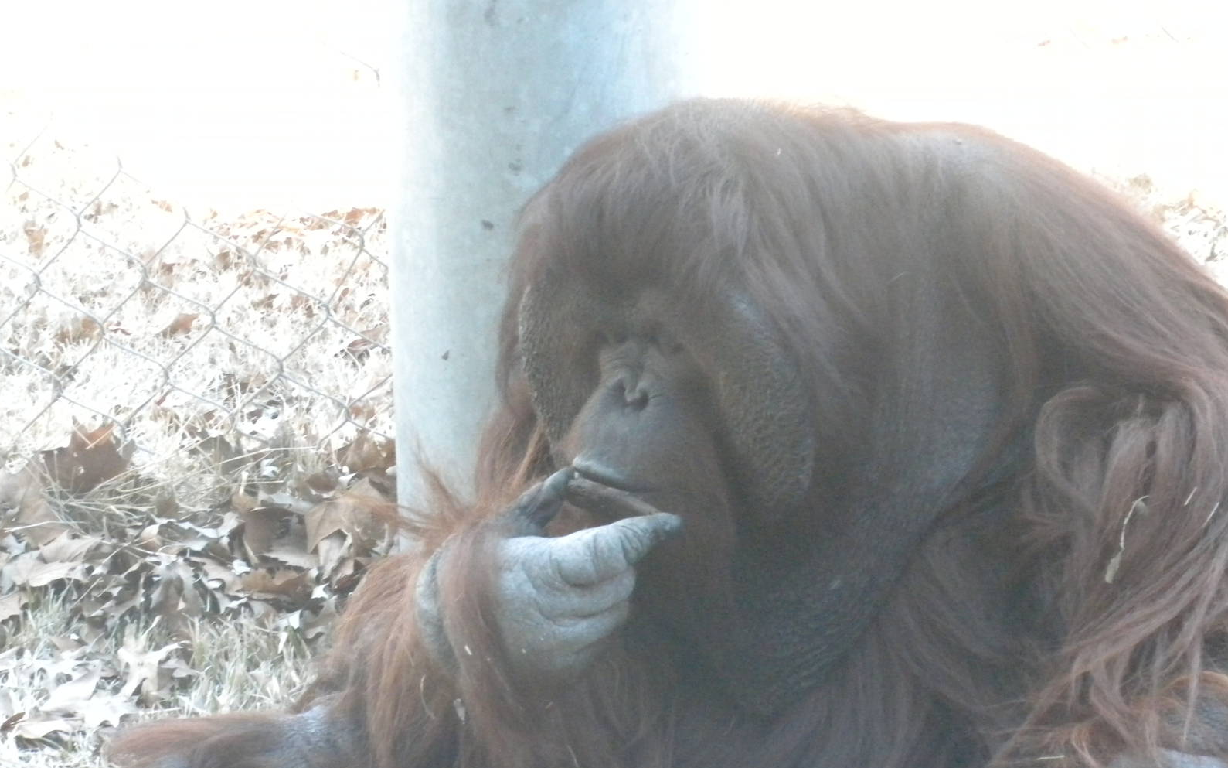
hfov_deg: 16.4
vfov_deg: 10.3
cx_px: 612
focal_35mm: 127
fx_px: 4250
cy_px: 396
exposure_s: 1/91.7
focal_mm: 21
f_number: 5.1
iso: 800
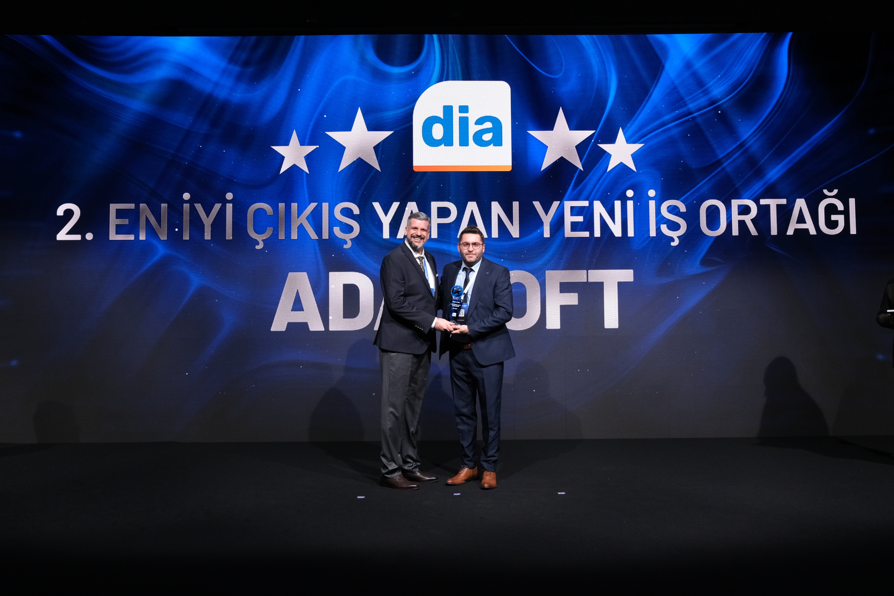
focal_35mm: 28
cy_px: 298
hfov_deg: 65.5
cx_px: 447
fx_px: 695
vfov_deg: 46.4
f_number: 6.4
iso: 1600
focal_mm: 18.7
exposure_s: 1/160
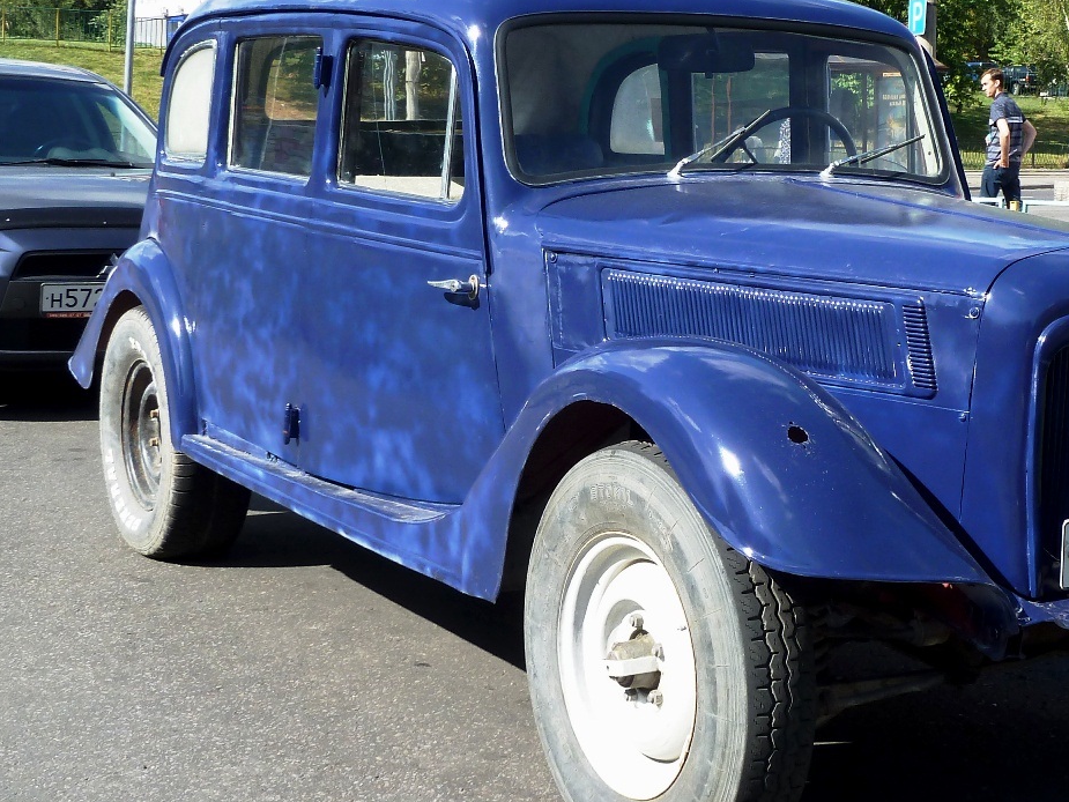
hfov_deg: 30.1
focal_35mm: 64
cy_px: 377
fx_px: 1977
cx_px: 700
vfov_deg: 22.9
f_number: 4
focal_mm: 6.1
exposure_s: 1/250
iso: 80
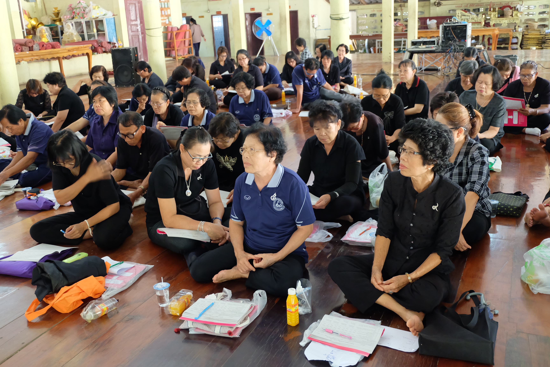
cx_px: 275
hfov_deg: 53.1
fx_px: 550
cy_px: 184
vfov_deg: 36.9
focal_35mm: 36
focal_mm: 24.3
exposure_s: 1/28
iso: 3200
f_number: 4.2
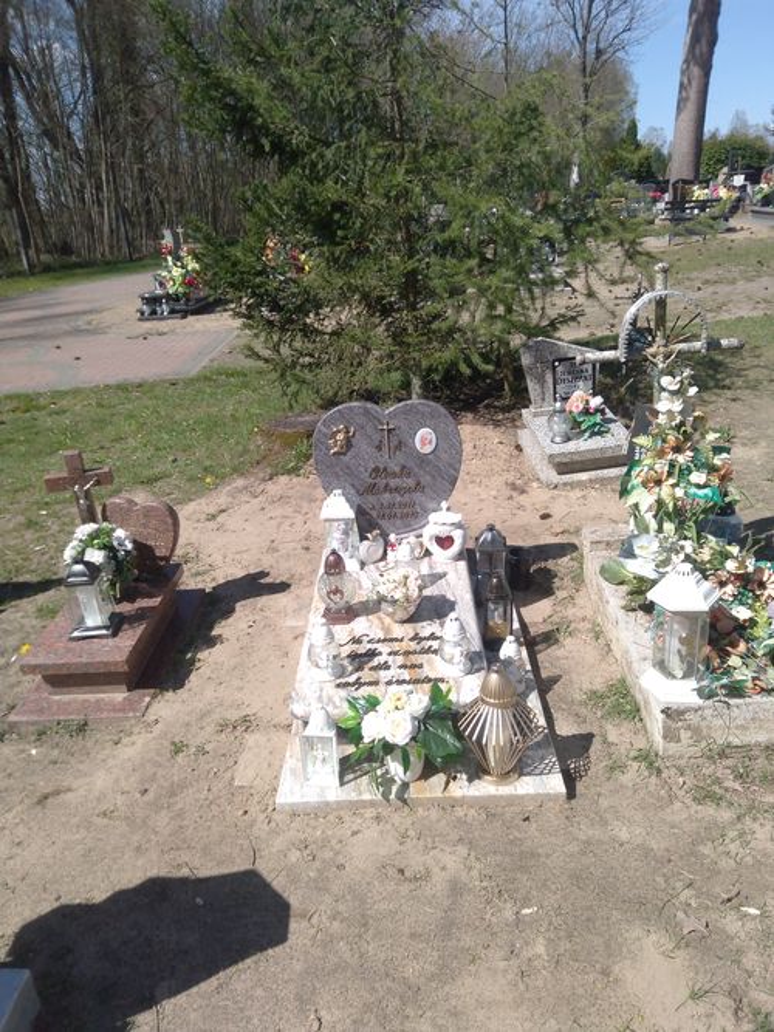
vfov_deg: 67.3
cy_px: 516
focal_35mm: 26
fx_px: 775
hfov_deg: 53.0
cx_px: 387
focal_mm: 3.46
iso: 101
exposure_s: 1/1257
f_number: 2.2
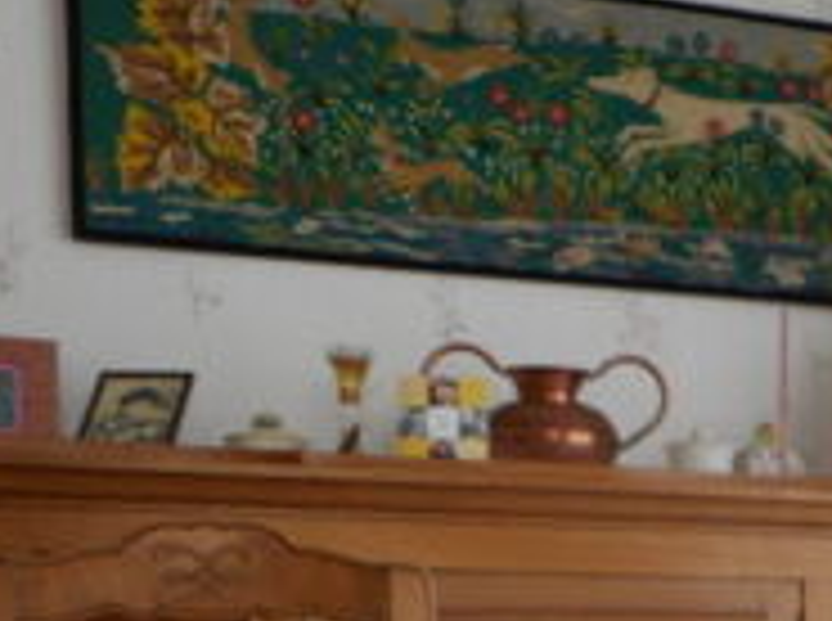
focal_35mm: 65
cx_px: 805
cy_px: 801
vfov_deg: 20.6
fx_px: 1559
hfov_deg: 28.3
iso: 125
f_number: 3.7
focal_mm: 4.5
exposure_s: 1/30
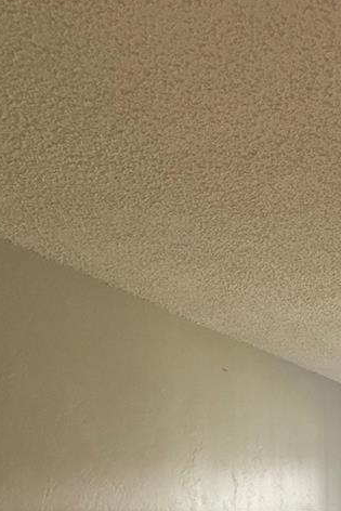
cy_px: 590
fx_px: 525
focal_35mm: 37
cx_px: 404
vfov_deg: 39.8
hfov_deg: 30.7
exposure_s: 1/120
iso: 320
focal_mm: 2.22
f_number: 2.2
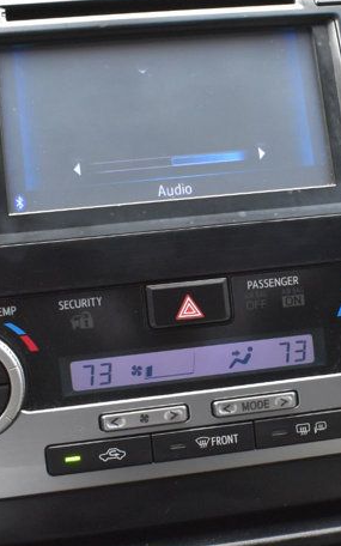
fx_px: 1073
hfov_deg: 17.7
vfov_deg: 28.5
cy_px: 314
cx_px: 321
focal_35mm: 72
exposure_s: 1/100
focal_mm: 21
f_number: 9
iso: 2500
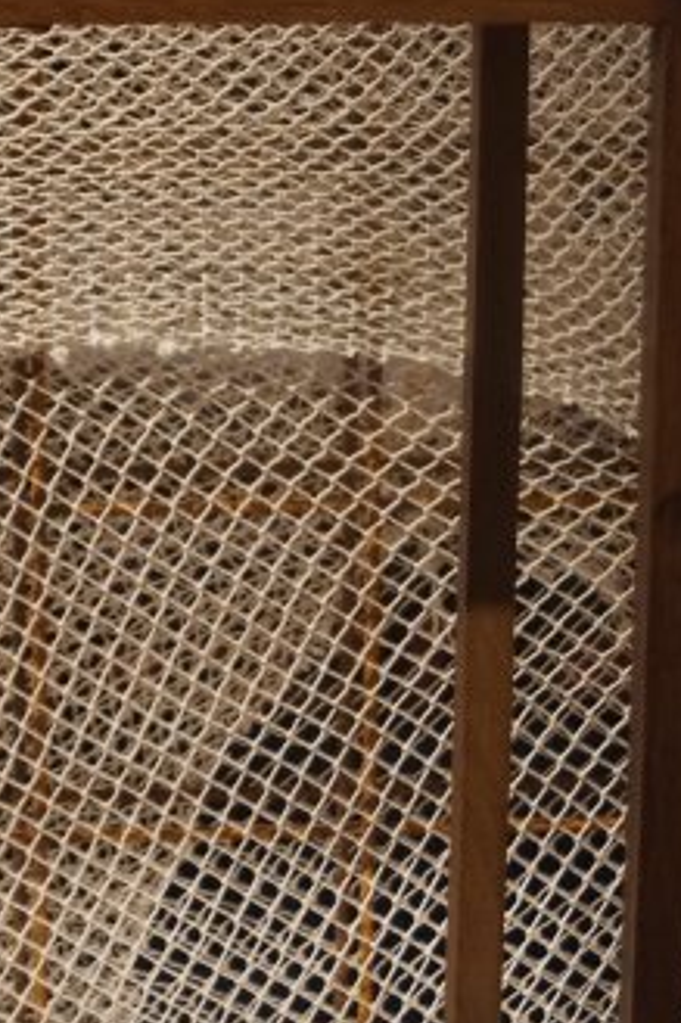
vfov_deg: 19.4
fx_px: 2982
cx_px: 0
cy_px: 356
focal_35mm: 105
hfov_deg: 12.9
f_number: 4
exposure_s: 1/60
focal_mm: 24
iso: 1250
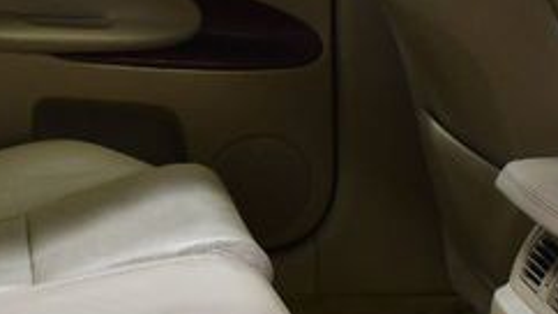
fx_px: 1479
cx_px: 101
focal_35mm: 100
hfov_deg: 21.1
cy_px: 216
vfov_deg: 12.1
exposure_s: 1/125
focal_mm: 18
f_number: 3.5
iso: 1400
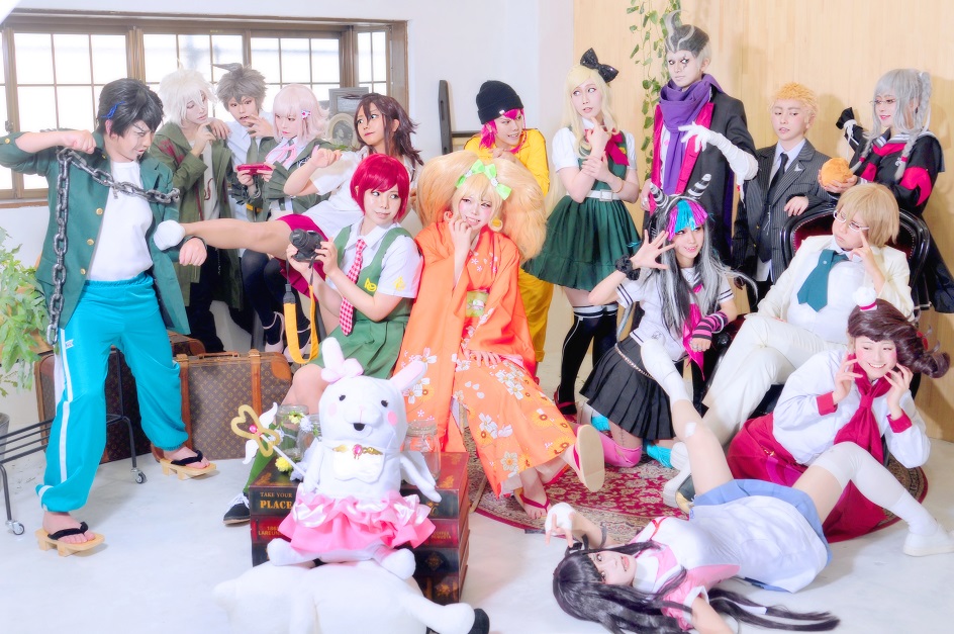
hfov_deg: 46.4
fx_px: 1112
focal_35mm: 42
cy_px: 317
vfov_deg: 31.8
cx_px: 477
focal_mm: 28
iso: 200
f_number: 4
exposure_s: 1/40
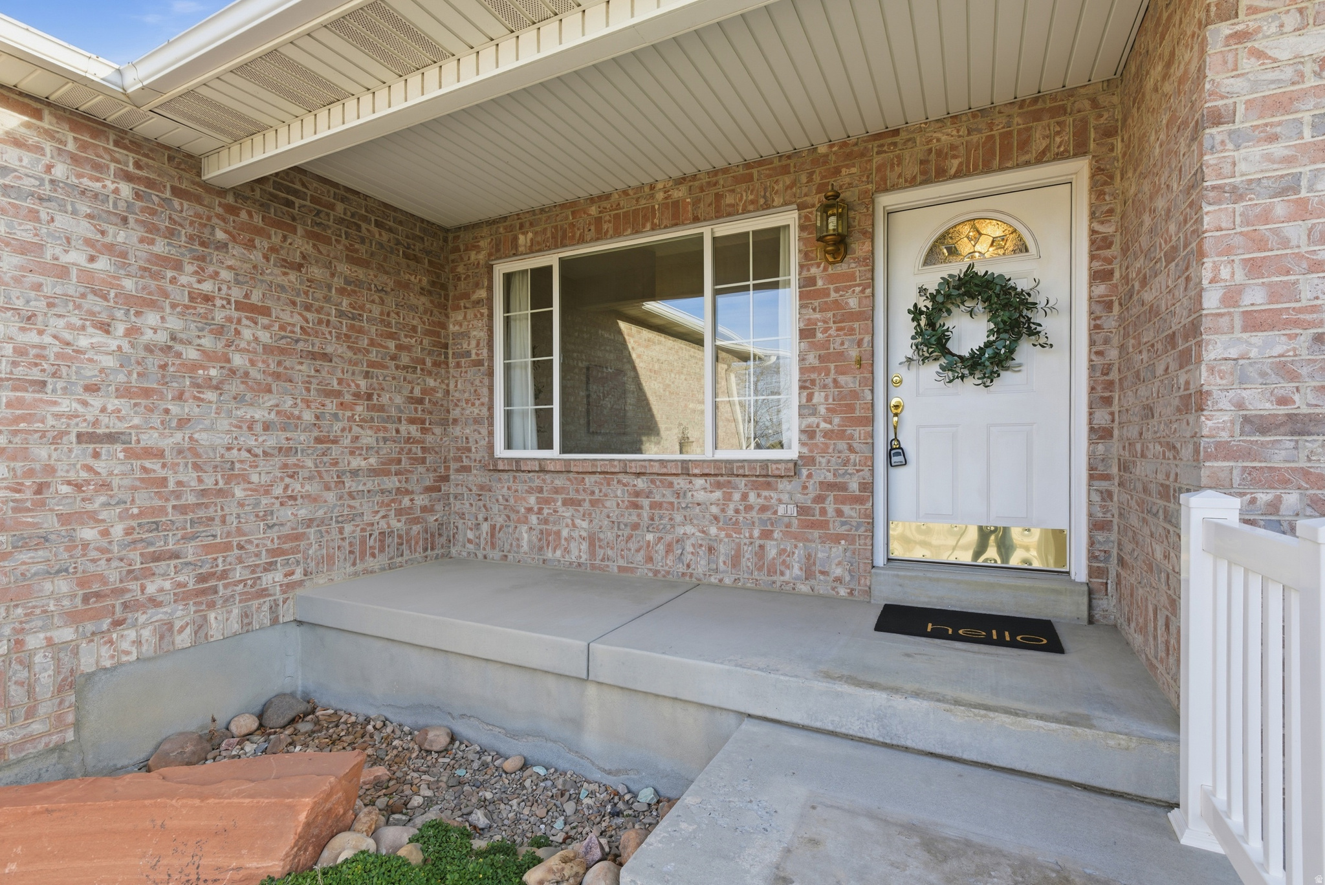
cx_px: 662
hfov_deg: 96.7
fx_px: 589
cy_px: 442
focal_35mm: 16
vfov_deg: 73.8
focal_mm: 16
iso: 100
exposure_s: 1/60
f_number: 10
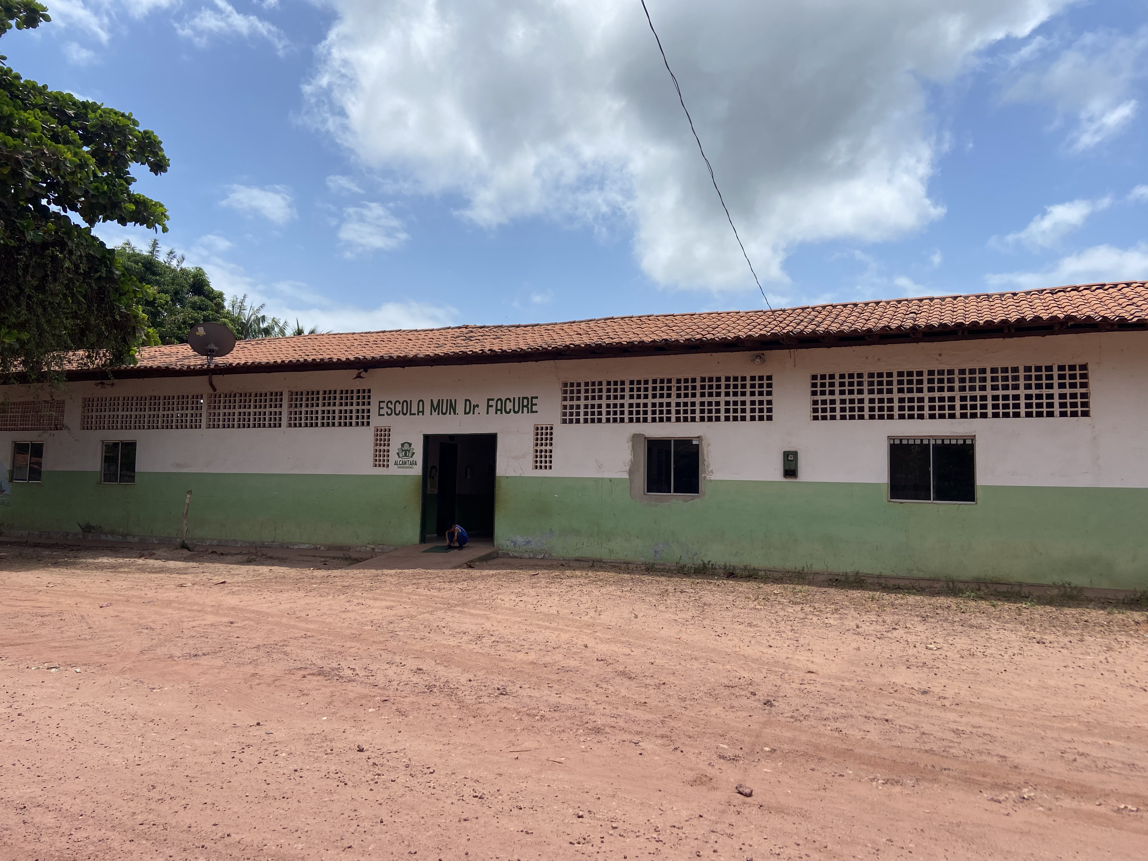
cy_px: 430
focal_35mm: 26
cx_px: 574
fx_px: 862
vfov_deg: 53.1
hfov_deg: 67.3
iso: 32
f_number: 1.8
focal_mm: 4.25
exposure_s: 1/4608
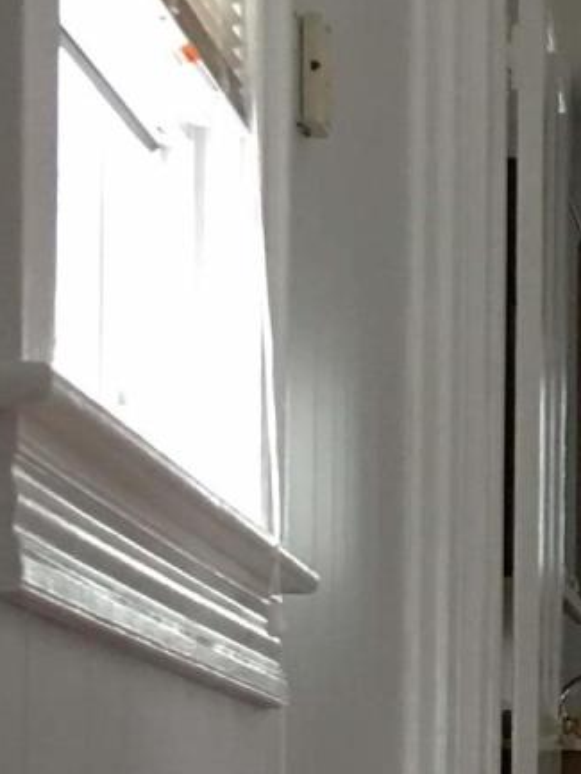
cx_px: 837
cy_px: 892
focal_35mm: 134
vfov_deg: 14.3
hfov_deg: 10.7
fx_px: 2997
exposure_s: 1/4
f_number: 2.2
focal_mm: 4.15
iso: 50
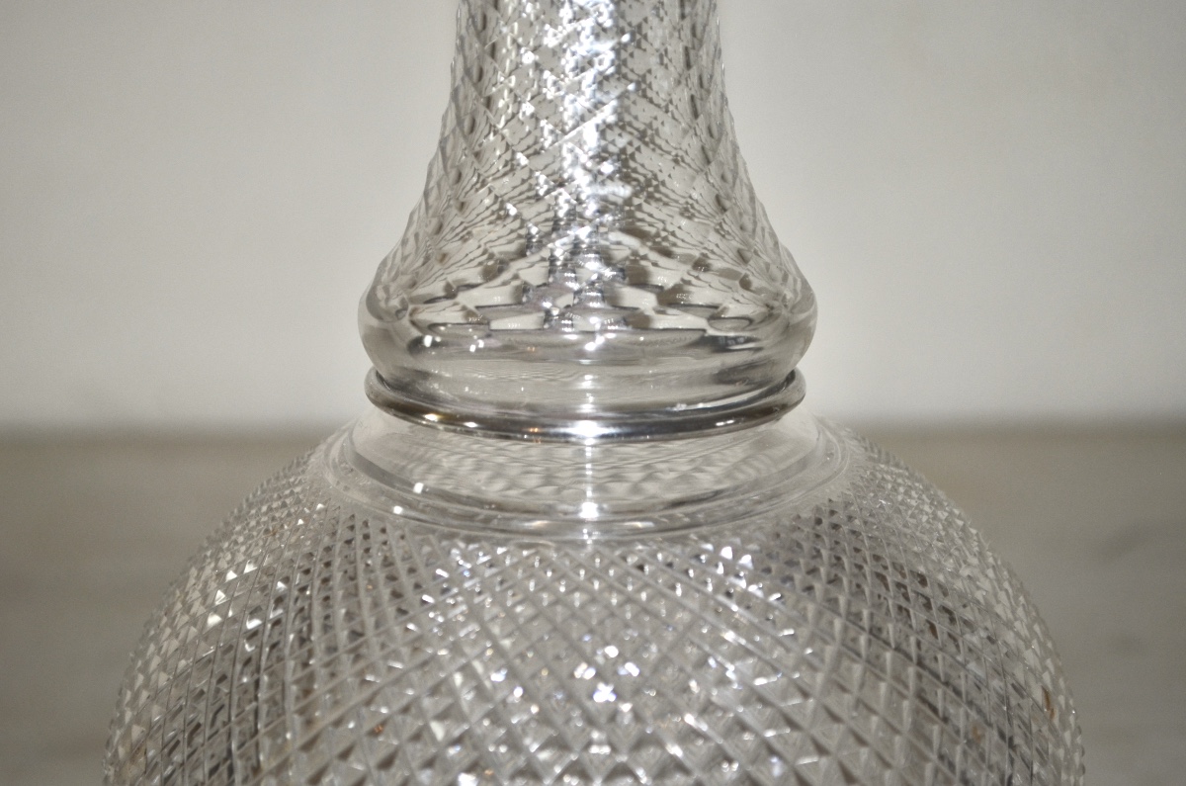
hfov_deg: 24.7
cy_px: 393
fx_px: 2712
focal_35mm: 82
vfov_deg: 16.5
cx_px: 593
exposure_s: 1/30
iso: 200
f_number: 5.6
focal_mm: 55
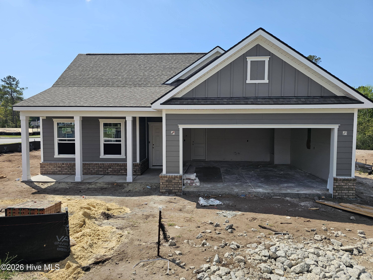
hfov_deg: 73.9
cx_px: 186
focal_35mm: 23
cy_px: 140
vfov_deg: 58.9
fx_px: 248
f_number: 1.7
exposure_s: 1/1328
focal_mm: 6.3
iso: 16
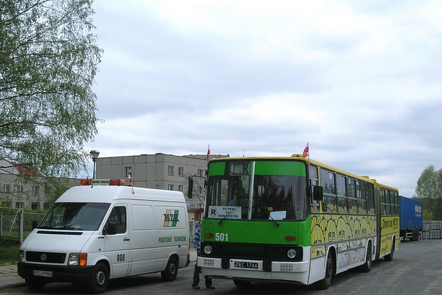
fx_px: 590
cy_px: 156
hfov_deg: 41.1
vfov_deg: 28.1
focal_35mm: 48
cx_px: 221
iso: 53
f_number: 5.4
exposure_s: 1/147
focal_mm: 7.7
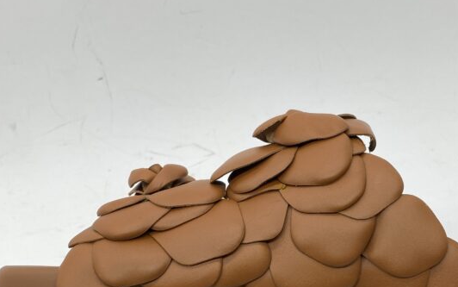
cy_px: 209
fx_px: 662
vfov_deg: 24.2
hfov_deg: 37.9
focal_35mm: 53
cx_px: 295
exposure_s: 1/102
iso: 32
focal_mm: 4.25
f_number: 1.8
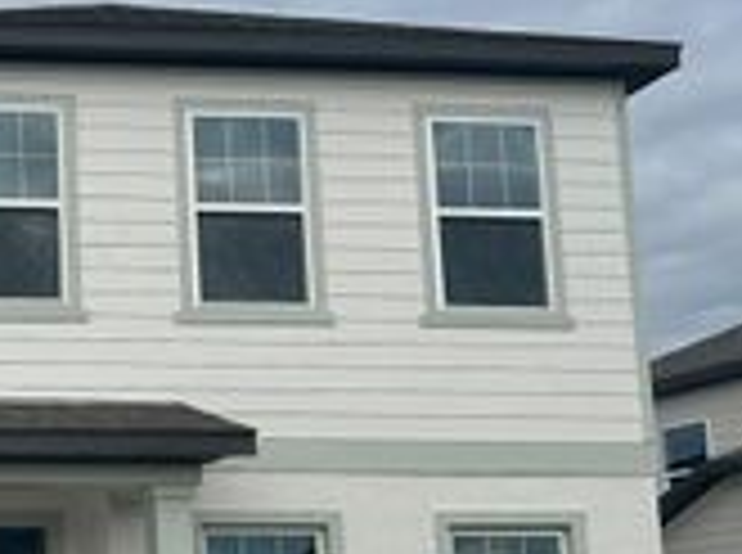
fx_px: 1690
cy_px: 435
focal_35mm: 79
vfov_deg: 18.4
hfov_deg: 22.0
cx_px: -256
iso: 50
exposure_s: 1/5882
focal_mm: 5.7
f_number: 1.5
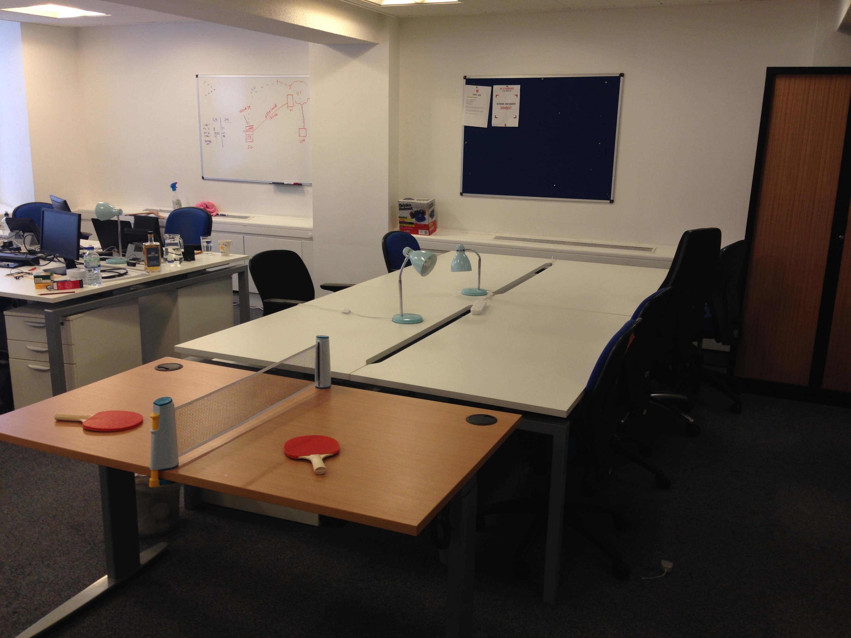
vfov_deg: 42.9
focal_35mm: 33
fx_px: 811
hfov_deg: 55.4
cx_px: 426
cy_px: 319
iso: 50
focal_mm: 4.12
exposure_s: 1/30
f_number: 2.4
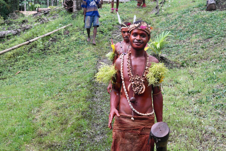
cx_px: 113
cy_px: 76
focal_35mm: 77
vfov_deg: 17.7
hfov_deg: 26.3
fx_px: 483
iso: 400
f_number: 5.6
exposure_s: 1/100
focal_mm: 50
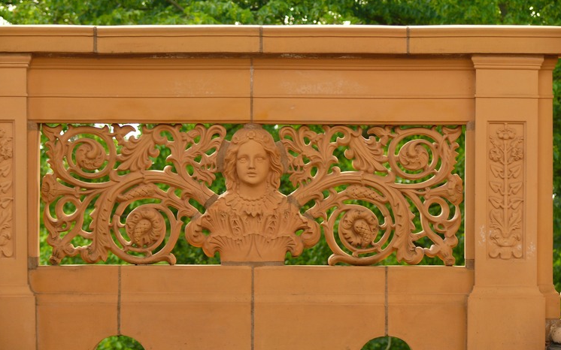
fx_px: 2232
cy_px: 177
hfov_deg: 14.3
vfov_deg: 9.0
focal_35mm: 146
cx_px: 280
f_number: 3.6
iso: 100
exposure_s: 1/60
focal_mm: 29
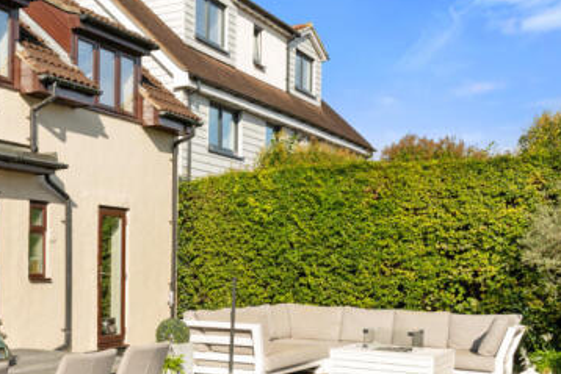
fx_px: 840
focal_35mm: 54
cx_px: 54
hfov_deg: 34.8
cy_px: 306
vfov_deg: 24.7
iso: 320
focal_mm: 29.5
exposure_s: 1/160
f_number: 8
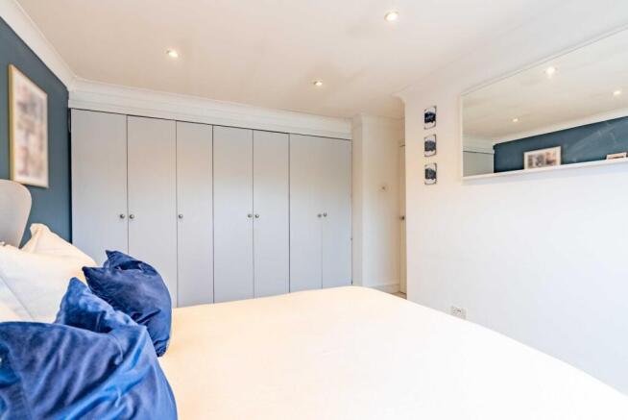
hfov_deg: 96.7
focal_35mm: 16
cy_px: 210
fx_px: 279
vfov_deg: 73.8
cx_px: 314
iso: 1000
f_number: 8
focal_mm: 16
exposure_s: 1/320
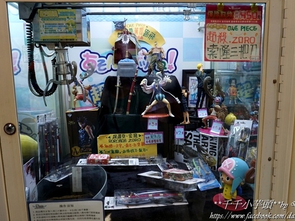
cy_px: 110
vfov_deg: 51.3
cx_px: 146
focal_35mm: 27
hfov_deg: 65.3
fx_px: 230
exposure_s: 1/160
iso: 500
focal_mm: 16
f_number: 4
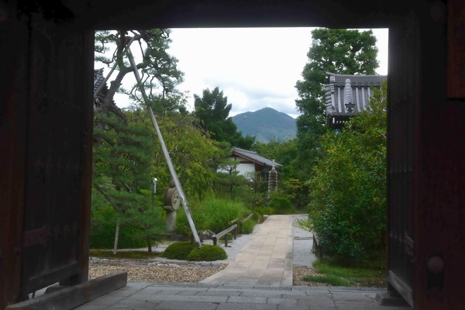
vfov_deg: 28.1
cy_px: 155
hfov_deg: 41.1
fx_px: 620
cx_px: 232
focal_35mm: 48
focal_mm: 32
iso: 900
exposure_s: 1/30
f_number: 22
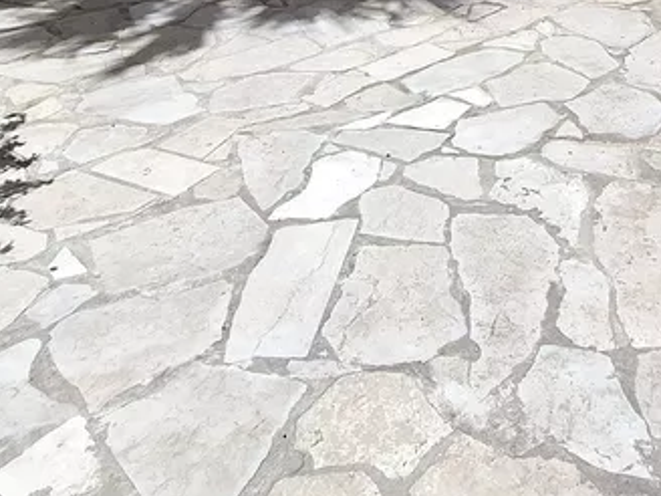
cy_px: -4
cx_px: 529
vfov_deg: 34.9
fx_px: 707
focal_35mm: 37
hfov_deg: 47.4
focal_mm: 1.74
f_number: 2.2
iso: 40
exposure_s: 1/1672
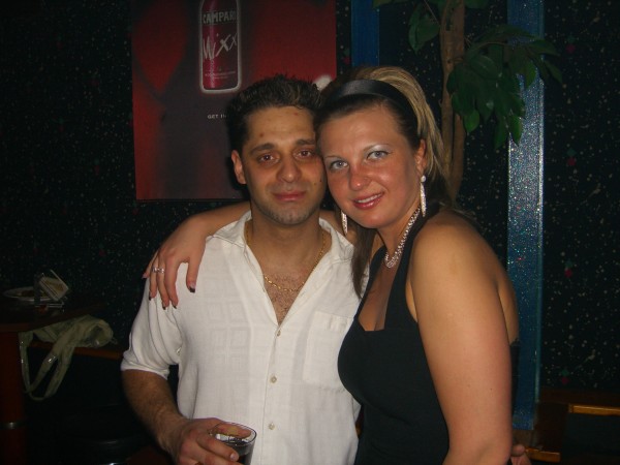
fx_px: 681
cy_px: 232
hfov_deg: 49.0
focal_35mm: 38
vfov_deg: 37.7
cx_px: 310
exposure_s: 1/60
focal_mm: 7.9
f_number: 2.8
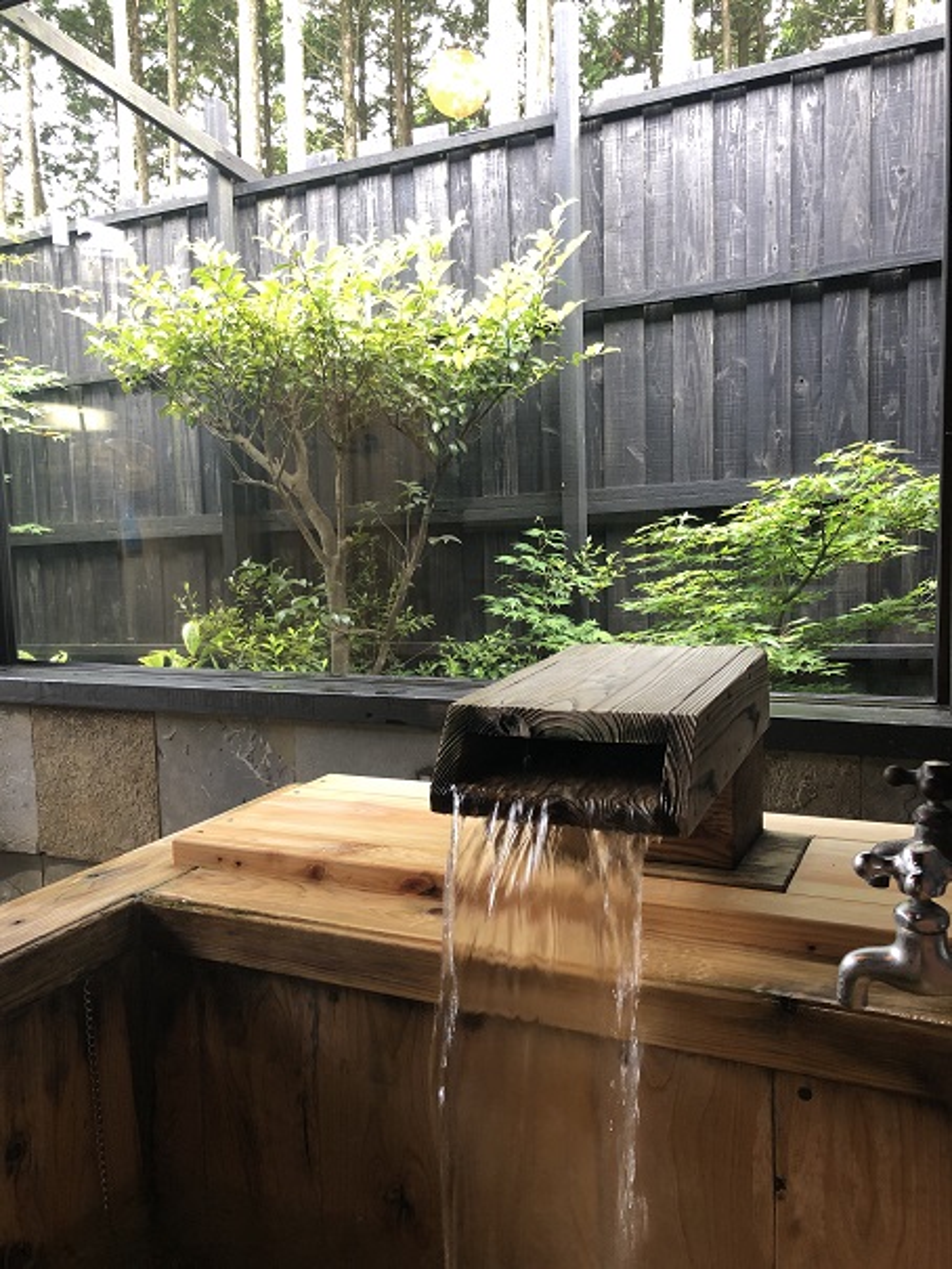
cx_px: 476
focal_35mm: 28
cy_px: 634
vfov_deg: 63.4
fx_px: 1026
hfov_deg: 49.8
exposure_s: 1/20
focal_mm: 4
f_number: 1.8
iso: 40
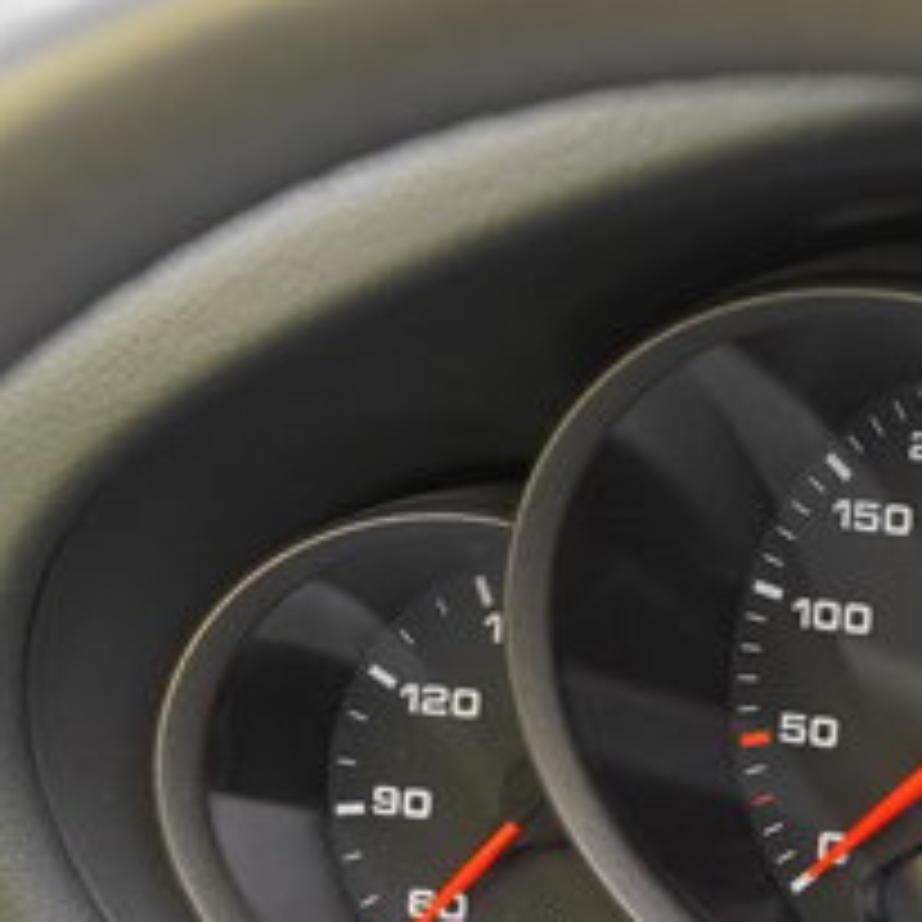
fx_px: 10065
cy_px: 751
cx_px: 931
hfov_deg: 5.2
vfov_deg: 5.2
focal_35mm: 334
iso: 3200
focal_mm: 105
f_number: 6.3
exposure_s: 1/125
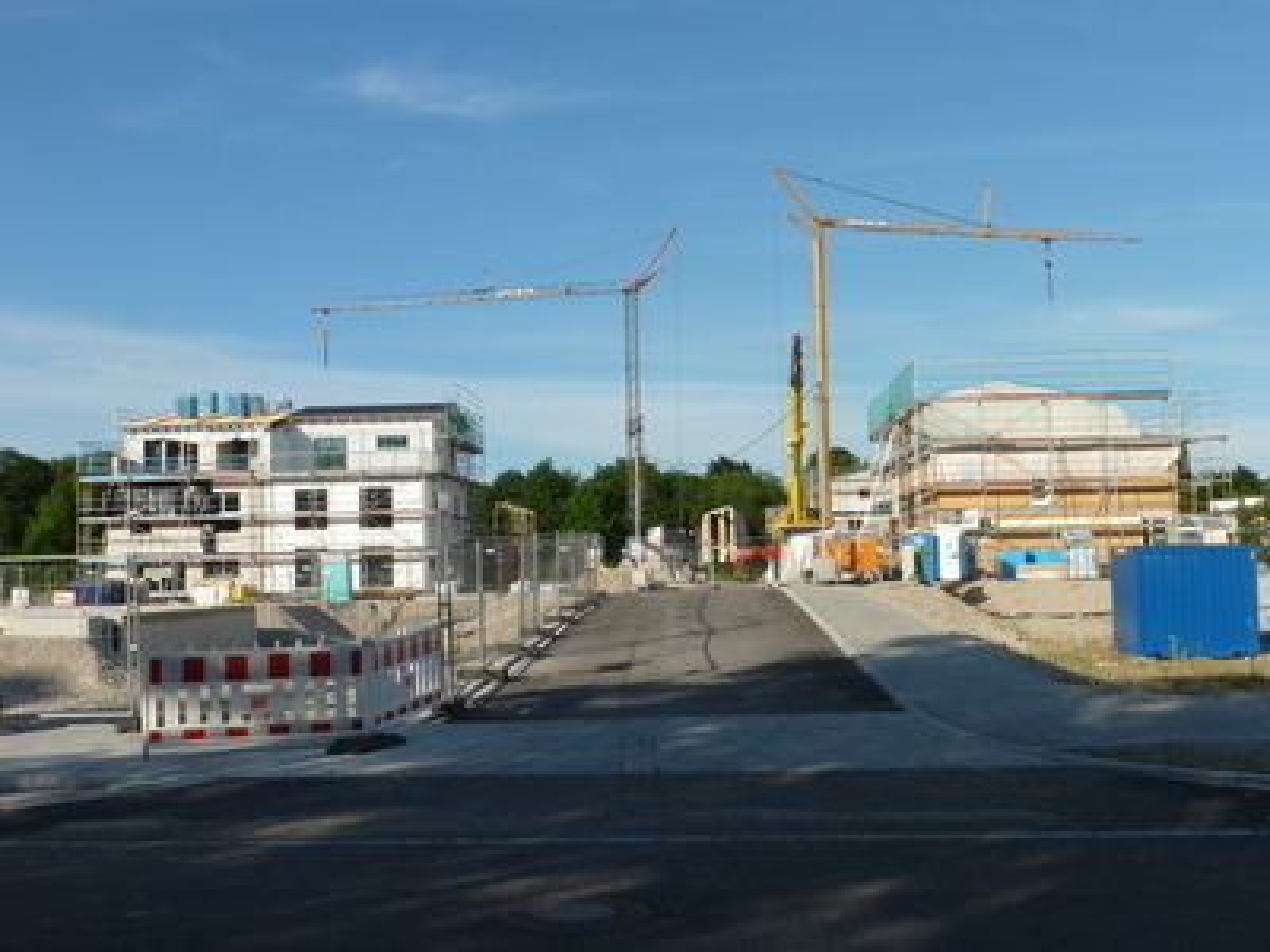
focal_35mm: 36
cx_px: 635
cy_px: 476
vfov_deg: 39.7
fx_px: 1321
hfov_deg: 51.4
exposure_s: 1/400
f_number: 5
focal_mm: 6.4
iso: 100
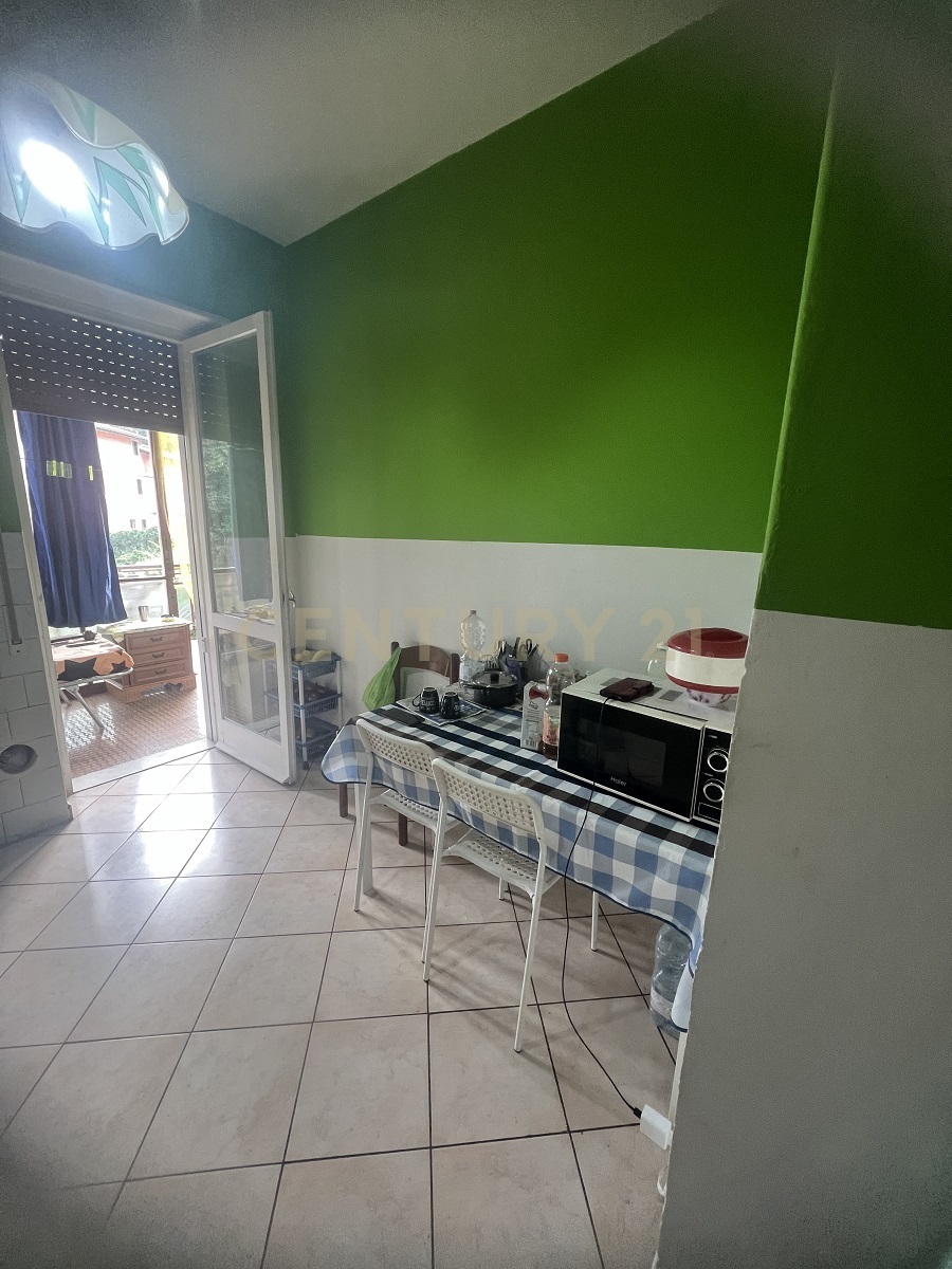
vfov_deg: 106.2
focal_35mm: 13
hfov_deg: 89.9
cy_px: 634
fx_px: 477
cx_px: 476
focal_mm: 1.57
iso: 250
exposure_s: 1/60
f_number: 1.8
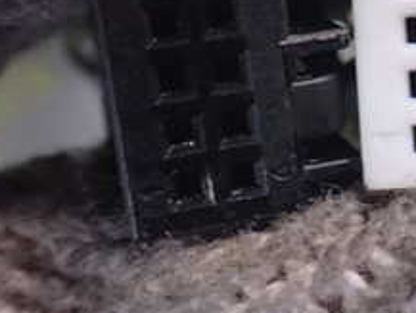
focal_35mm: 83
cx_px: 335
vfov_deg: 17.6
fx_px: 998
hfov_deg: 23.2
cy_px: 52
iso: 1250
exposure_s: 1/30
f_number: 2.3
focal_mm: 5.4
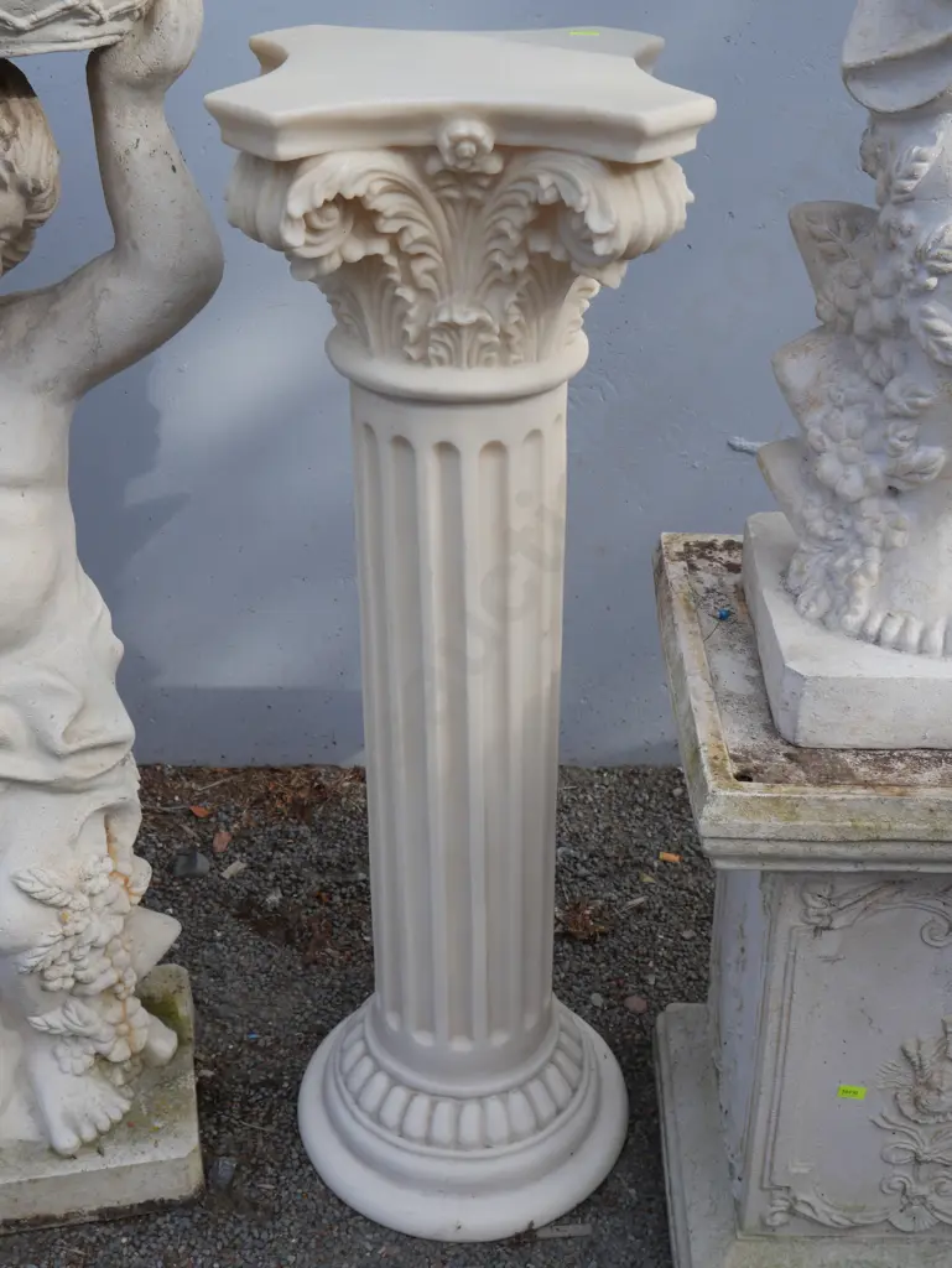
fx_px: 1466
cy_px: 634
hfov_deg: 36.0
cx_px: 476
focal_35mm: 40
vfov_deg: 46.8
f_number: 7.1
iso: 200
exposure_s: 1/250
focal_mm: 20
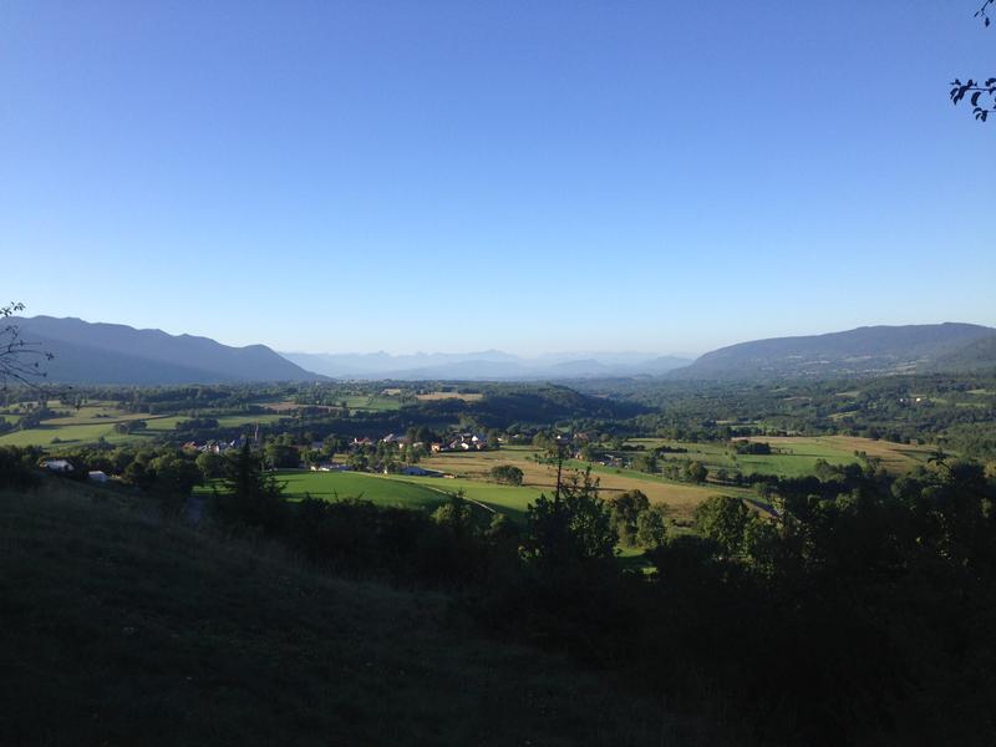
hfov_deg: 55.4
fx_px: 950
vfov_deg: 42.9
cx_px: 498
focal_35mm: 33
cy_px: 374
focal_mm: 4.12
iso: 50
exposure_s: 1/968
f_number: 2.4
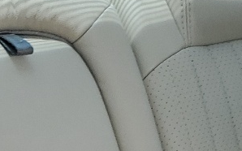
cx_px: 128
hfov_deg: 14.1
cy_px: 410
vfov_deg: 7.9
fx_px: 976
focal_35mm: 148
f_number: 1.5
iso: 50
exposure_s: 1/179
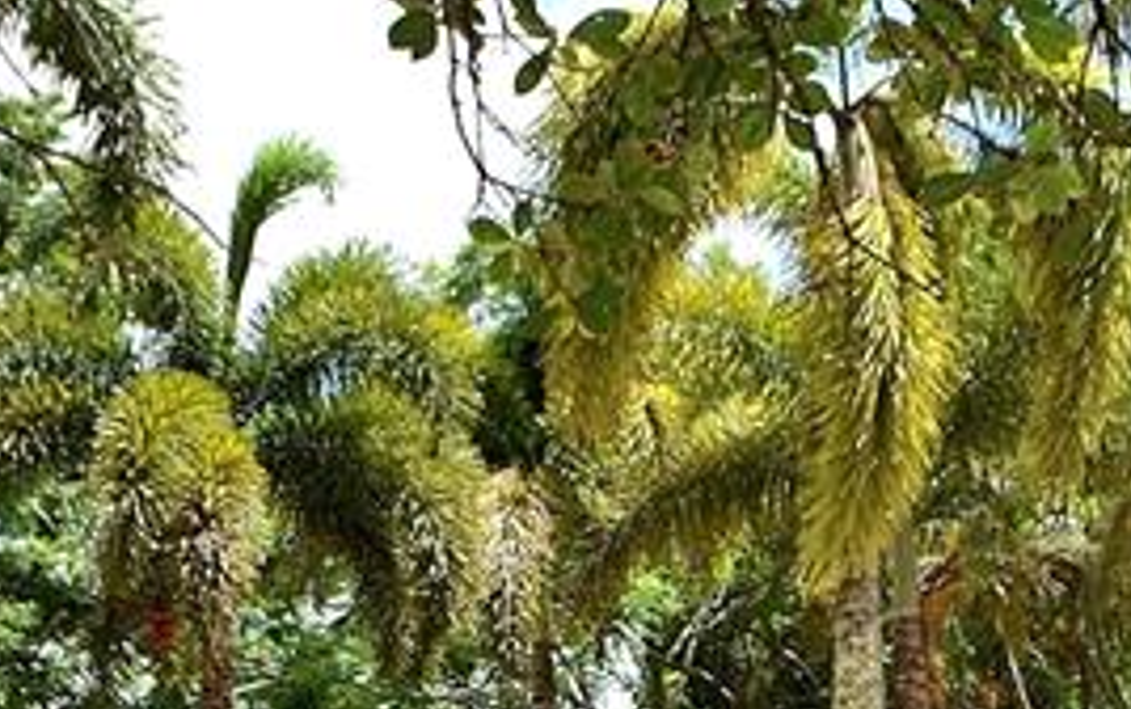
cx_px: 270
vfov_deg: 12.1
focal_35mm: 105
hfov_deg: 19.7
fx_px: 3239
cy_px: 958
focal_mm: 18
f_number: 8
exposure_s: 1/200
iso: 100
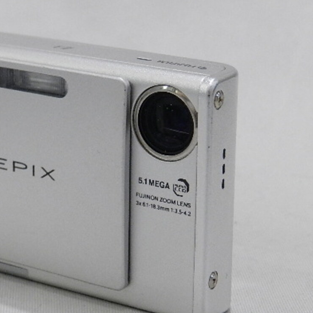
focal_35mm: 121
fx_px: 1238
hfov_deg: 14.4
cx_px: 77
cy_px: 178
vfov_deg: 14.4
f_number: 4.4
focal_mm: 14.9
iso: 800
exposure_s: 1/100
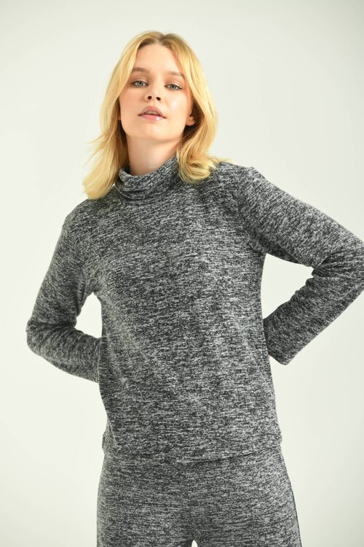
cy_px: 274
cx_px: 182
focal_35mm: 160
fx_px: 2426
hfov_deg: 8.6
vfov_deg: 12.8
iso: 125
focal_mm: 160
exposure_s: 1/160
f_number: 5.6
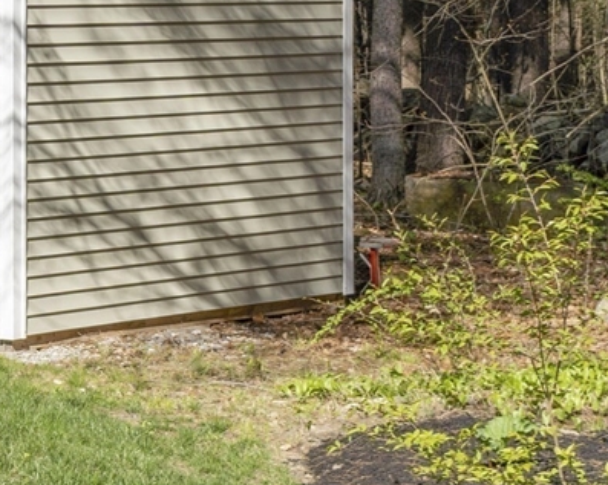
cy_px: -19
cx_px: -145
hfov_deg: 12.1
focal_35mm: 155
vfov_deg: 9.9
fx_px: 2787
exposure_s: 1/500
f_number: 7.1
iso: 100
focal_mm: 43
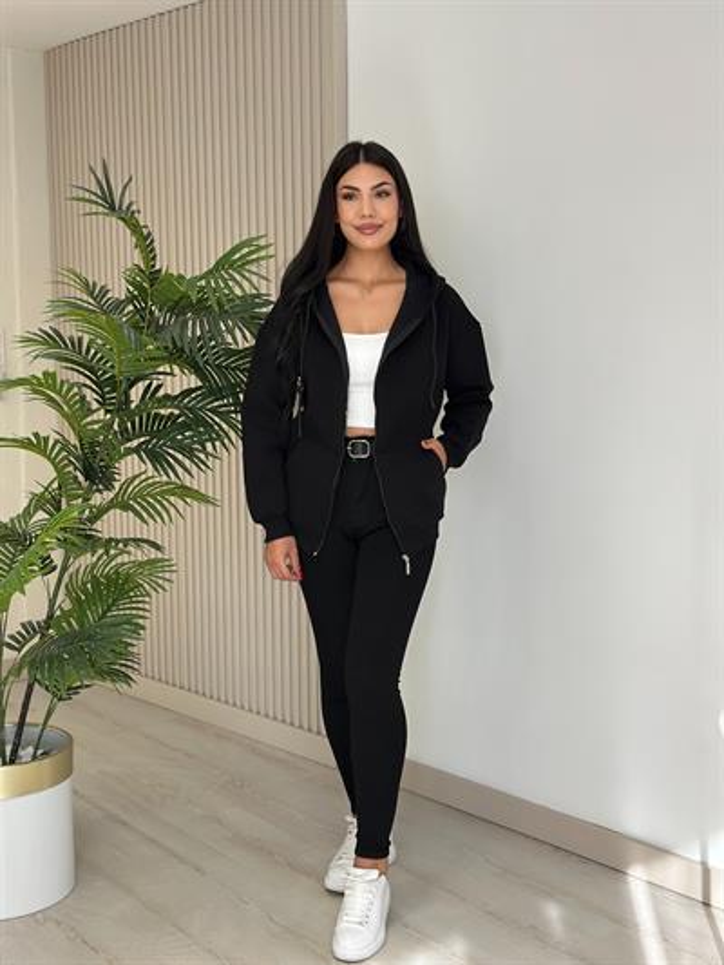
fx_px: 1338
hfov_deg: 30.3
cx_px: 362
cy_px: 482
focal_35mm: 48
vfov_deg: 39.6
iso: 80
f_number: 1.78
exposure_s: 1/368
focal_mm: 6.86
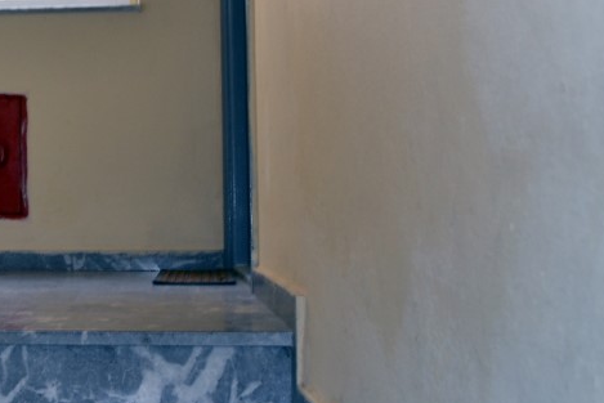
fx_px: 990
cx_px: 26
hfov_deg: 31.8
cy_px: 98
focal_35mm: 59
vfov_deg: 22.8
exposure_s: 1/125
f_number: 4
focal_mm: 18
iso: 360
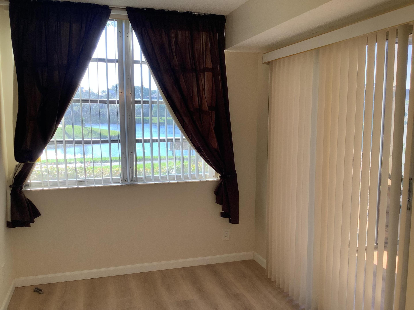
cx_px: 207
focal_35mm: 31
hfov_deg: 58.4
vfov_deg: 45.4
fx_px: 371
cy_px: 155
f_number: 2.4
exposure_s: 1/100
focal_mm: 3.3
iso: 40
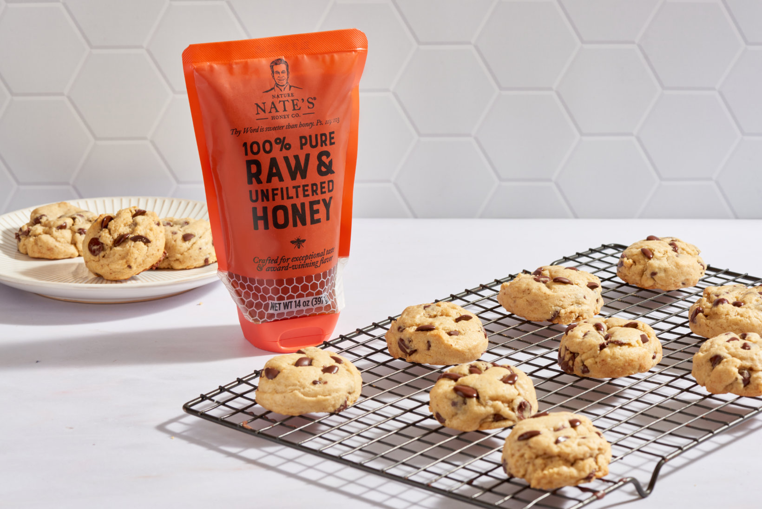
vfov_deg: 13.1
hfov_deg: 19.4
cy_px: 254
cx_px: 381
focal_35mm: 105
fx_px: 2223
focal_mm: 105
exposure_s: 1/160
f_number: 13
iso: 100
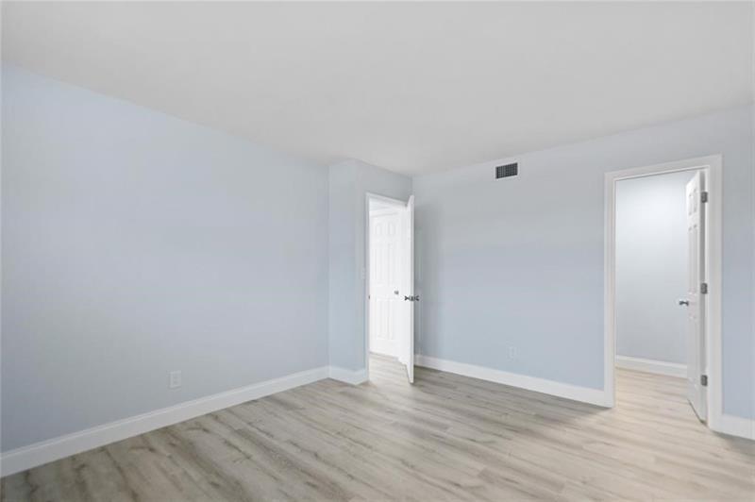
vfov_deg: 77.2
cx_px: 378
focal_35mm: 15
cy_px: 251
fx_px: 314
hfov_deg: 100.4
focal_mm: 10
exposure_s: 1/15
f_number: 4
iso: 200
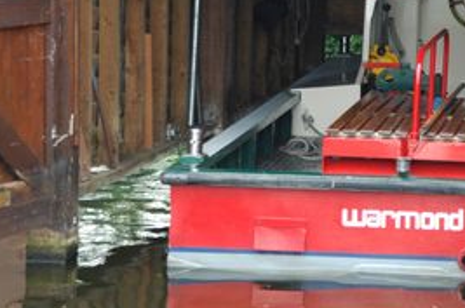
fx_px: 2333
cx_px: 388
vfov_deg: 7.6
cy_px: 70
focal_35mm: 181
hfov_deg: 11.3
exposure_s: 1/30
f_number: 5.3
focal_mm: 65
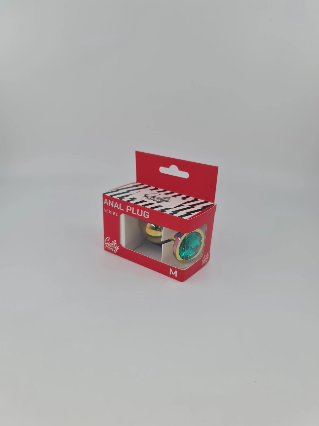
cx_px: 160
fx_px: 307
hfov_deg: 54.9
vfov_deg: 69.4
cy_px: 213
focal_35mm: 25
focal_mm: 7
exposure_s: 1/422
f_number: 1.8
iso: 50
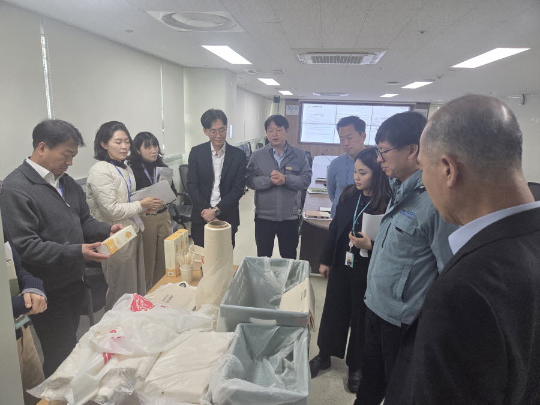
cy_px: 202
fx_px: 359
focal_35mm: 23
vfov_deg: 58.9
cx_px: 270
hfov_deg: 73.9
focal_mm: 5.4
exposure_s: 1/180
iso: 160
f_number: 1.8
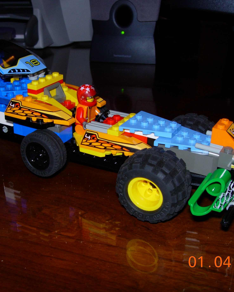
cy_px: 141
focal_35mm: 52
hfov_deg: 29.0
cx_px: 86
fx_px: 450
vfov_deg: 36.0
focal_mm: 7.8
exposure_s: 1/64
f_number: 4.8
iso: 79
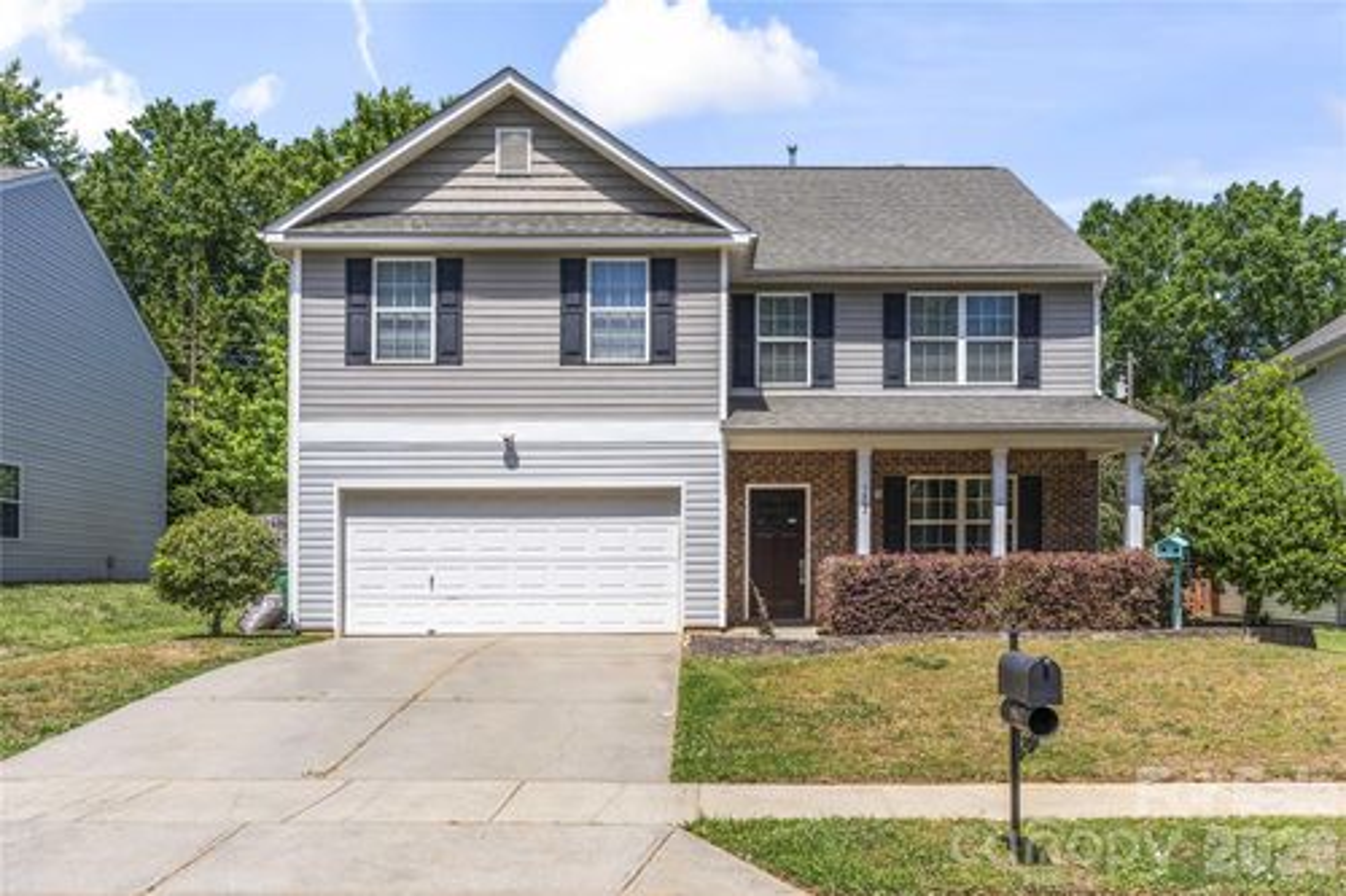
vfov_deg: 47.9
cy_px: 448
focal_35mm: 27
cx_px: 673
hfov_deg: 67.4
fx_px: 1009
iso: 100
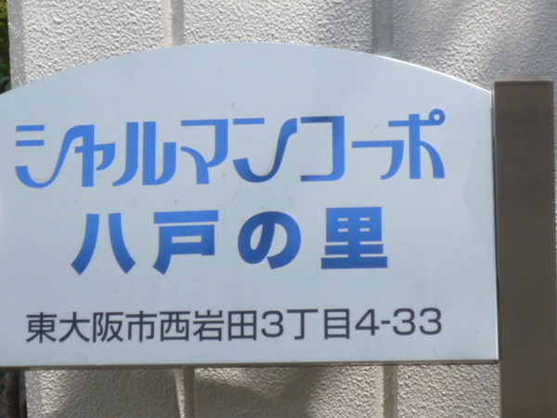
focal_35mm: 115
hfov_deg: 17.1
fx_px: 1850
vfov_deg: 12.9
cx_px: 278
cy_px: 209
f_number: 4.9
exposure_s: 1/640
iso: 100
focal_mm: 11.3
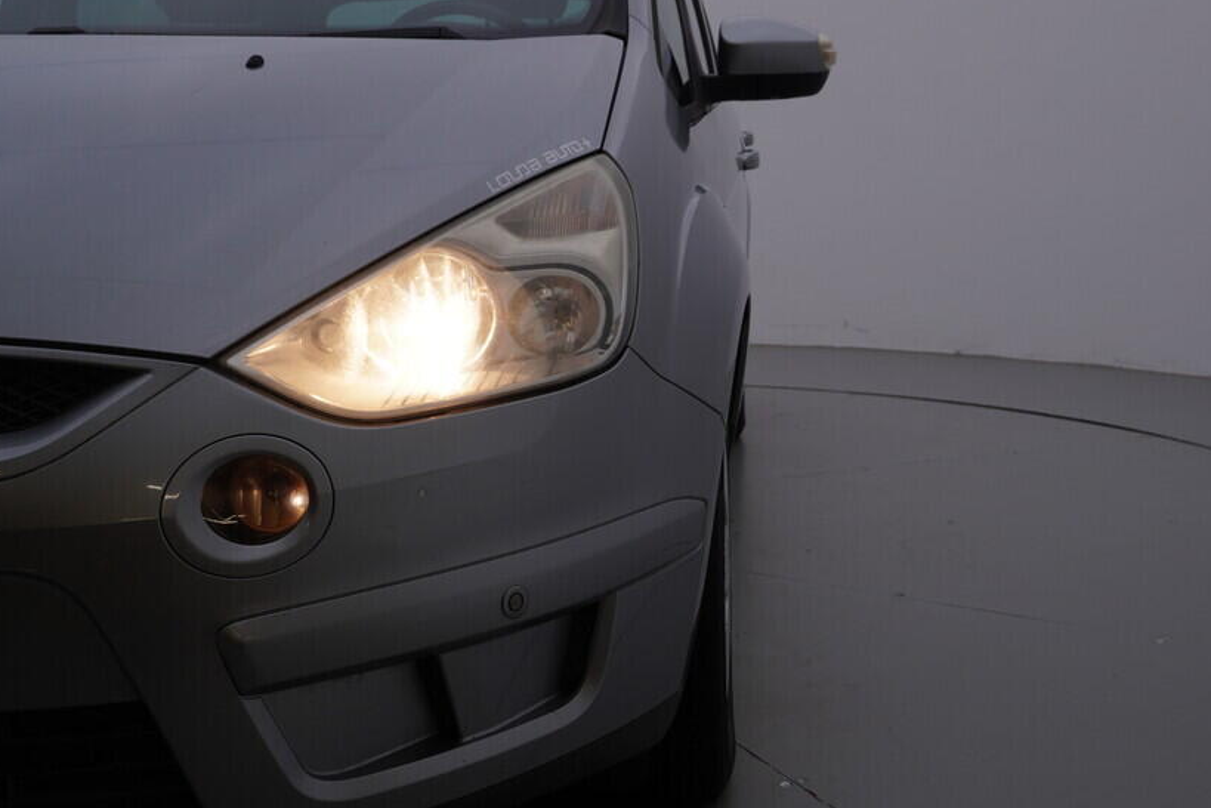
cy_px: 403
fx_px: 1514
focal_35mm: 45
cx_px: 723
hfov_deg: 43.4
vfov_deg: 29.9
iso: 125
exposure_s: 1/160
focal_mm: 24
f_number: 5.6
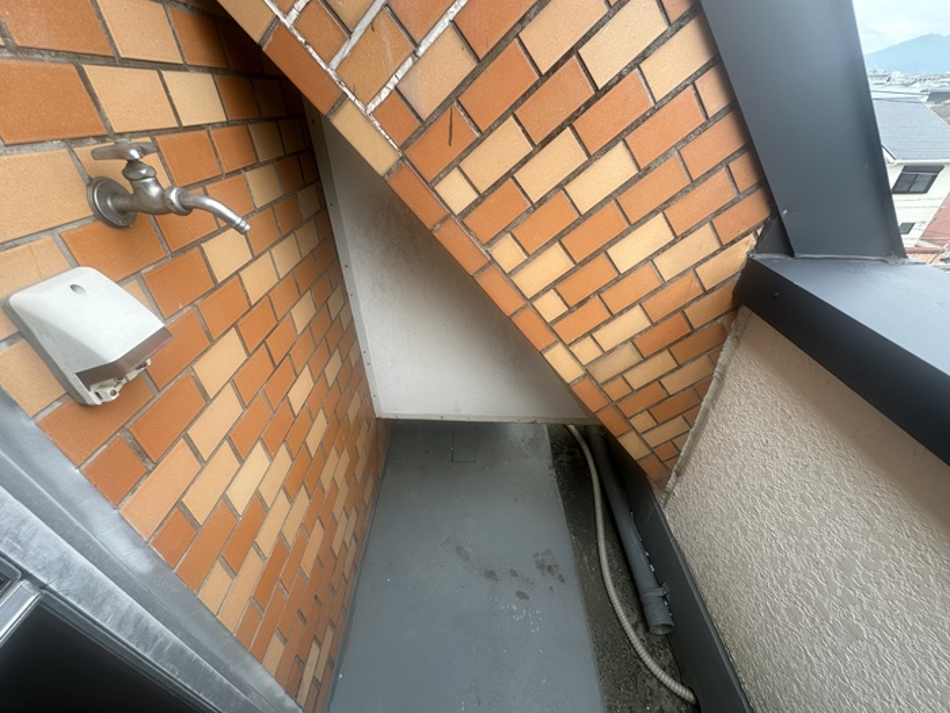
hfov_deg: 102.1
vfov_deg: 85.7
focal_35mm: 14
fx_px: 384
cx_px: 475
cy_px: 356
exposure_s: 1/99
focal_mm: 2.22
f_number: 2.2
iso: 40
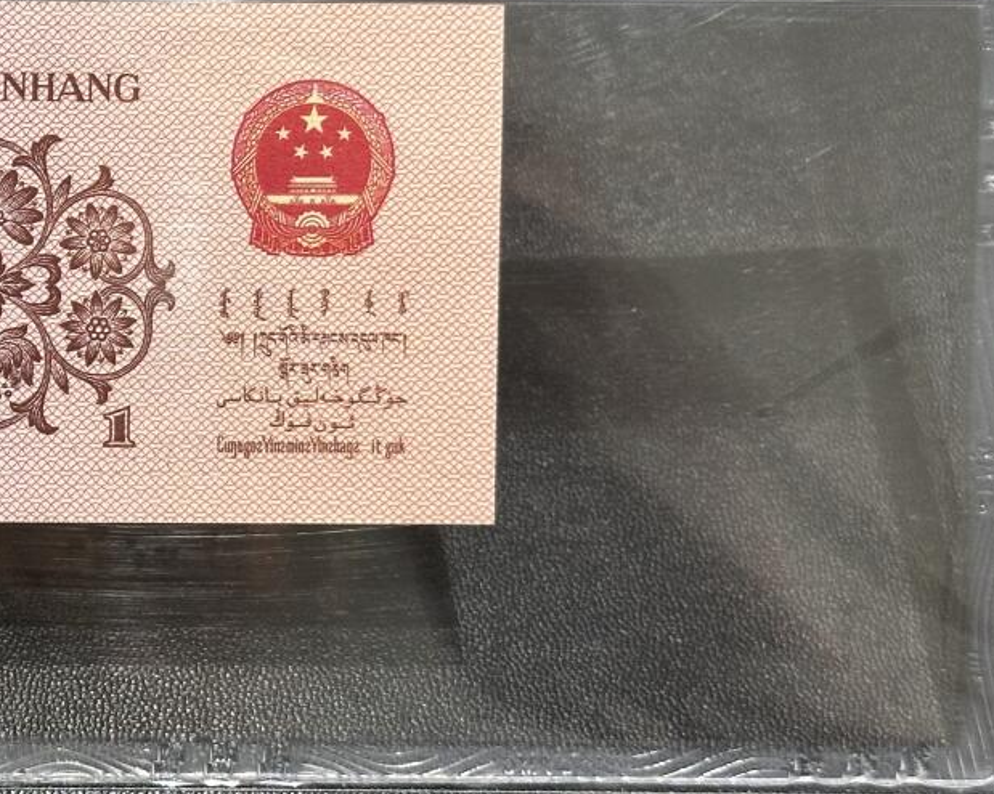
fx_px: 3118
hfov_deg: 17.6
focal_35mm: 106
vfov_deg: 14.5
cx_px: -43
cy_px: 305
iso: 160
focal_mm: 6.86
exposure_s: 1/50
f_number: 1.78
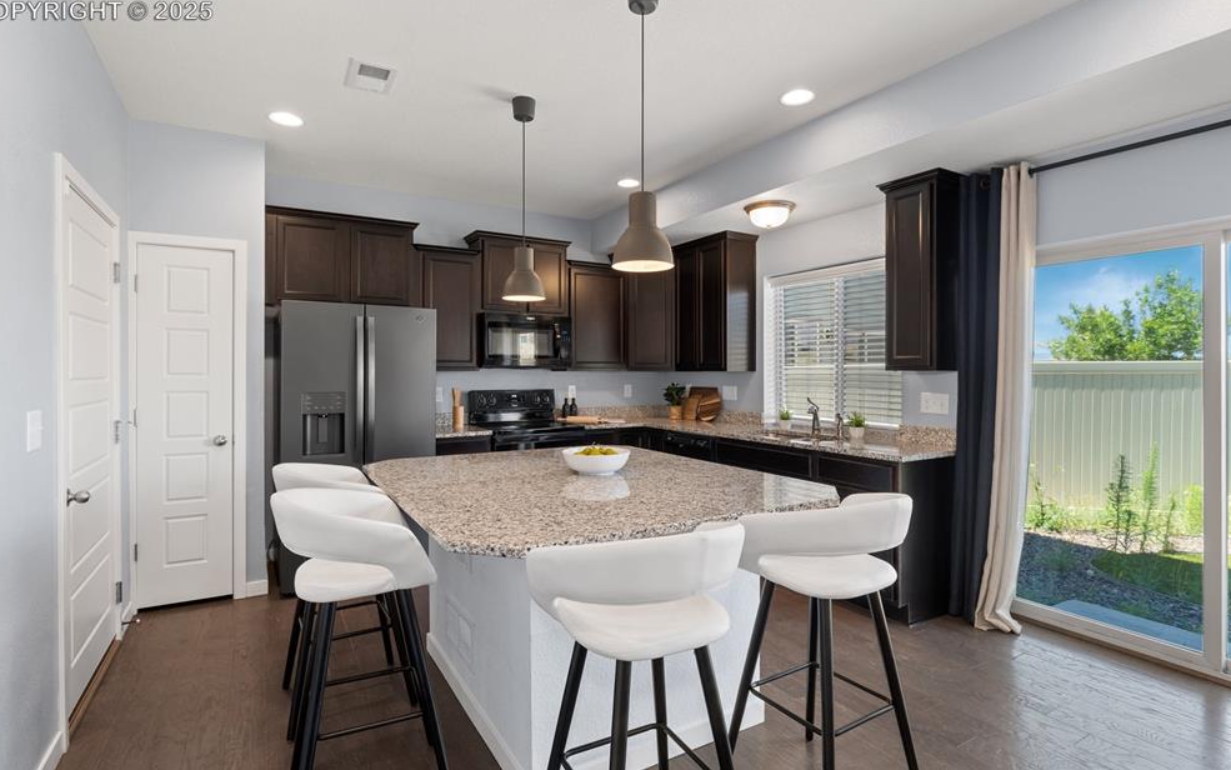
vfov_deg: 65.0
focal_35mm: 18
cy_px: 378
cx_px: 607
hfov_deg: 91.1
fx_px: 604
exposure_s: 1/6
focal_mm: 17
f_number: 8
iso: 640
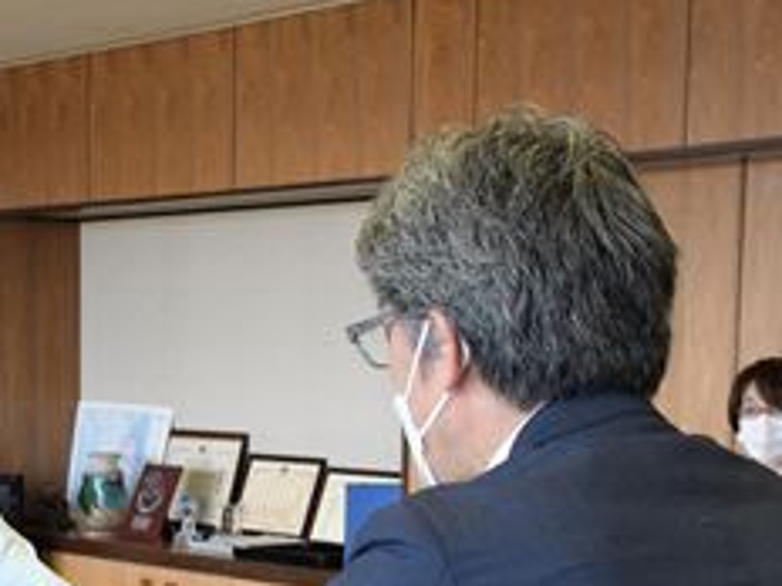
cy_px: 530
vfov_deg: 16.7
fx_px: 1965
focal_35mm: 87
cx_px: 169
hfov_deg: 22.2
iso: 3200
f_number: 7.1
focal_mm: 28
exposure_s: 1/200
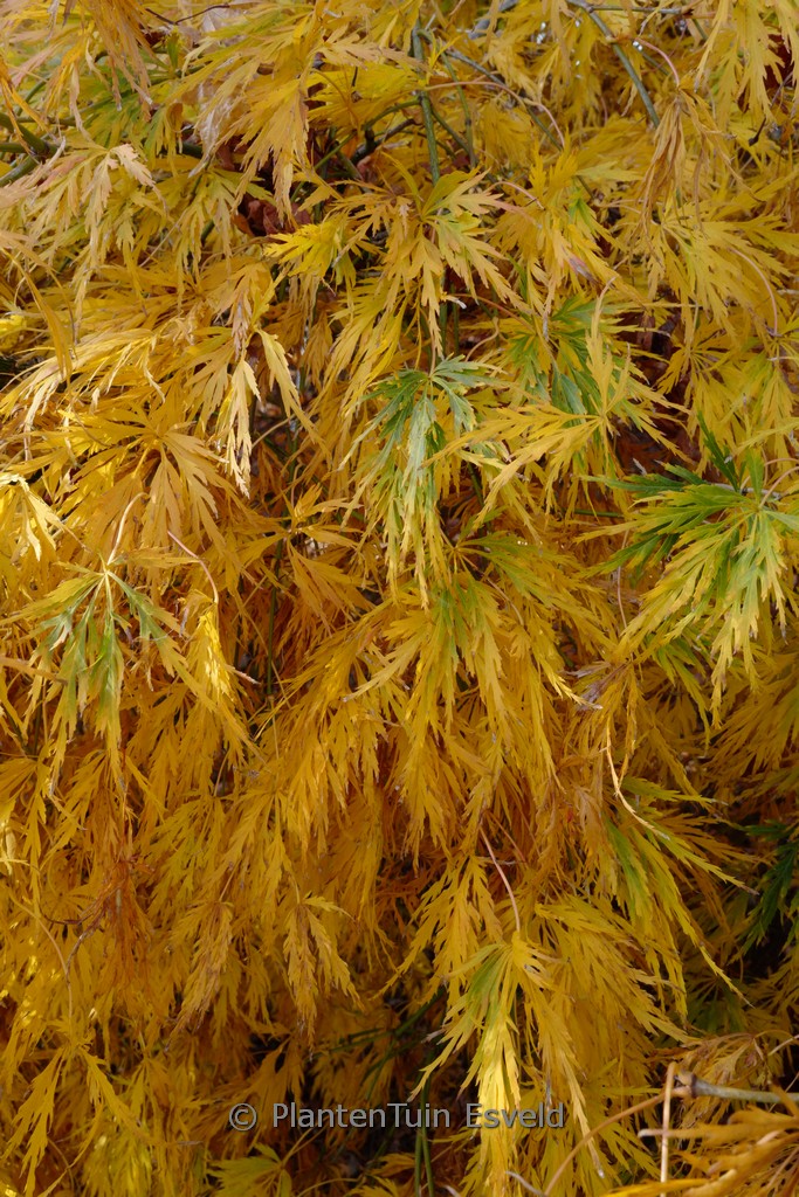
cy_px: 598
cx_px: 400
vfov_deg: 65.5
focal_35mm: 28
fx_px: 932
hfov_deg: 46.4
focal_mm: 28
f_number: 16
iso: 1600
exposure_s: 1/60
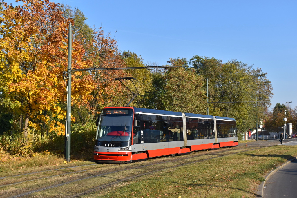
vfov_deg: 25.1
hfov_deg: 36.9
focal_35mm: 54
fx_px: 446
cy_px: 99
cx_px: 148
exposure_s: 1/1000
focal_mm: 36
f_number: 7.1
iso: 320
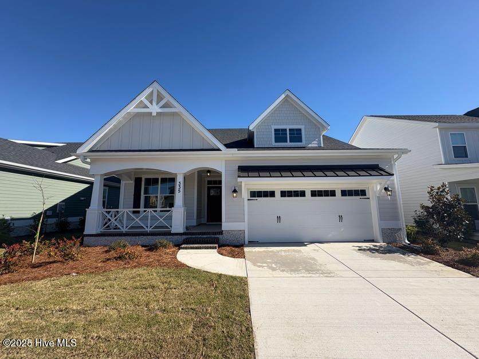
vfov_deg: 85.7
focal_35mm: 14
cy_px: 180
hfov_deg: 102.1
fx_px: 194
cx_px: 240
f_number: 2.2
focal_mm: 2.22
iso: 50
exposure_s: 1/1567
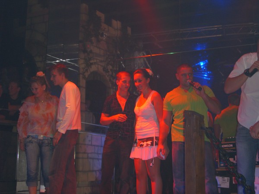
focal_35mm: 57
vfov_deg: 25.7
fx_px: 426
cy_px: 97
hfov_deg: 33.8
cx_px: 130
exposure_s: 1/60
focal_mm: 11.8
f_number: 3.6
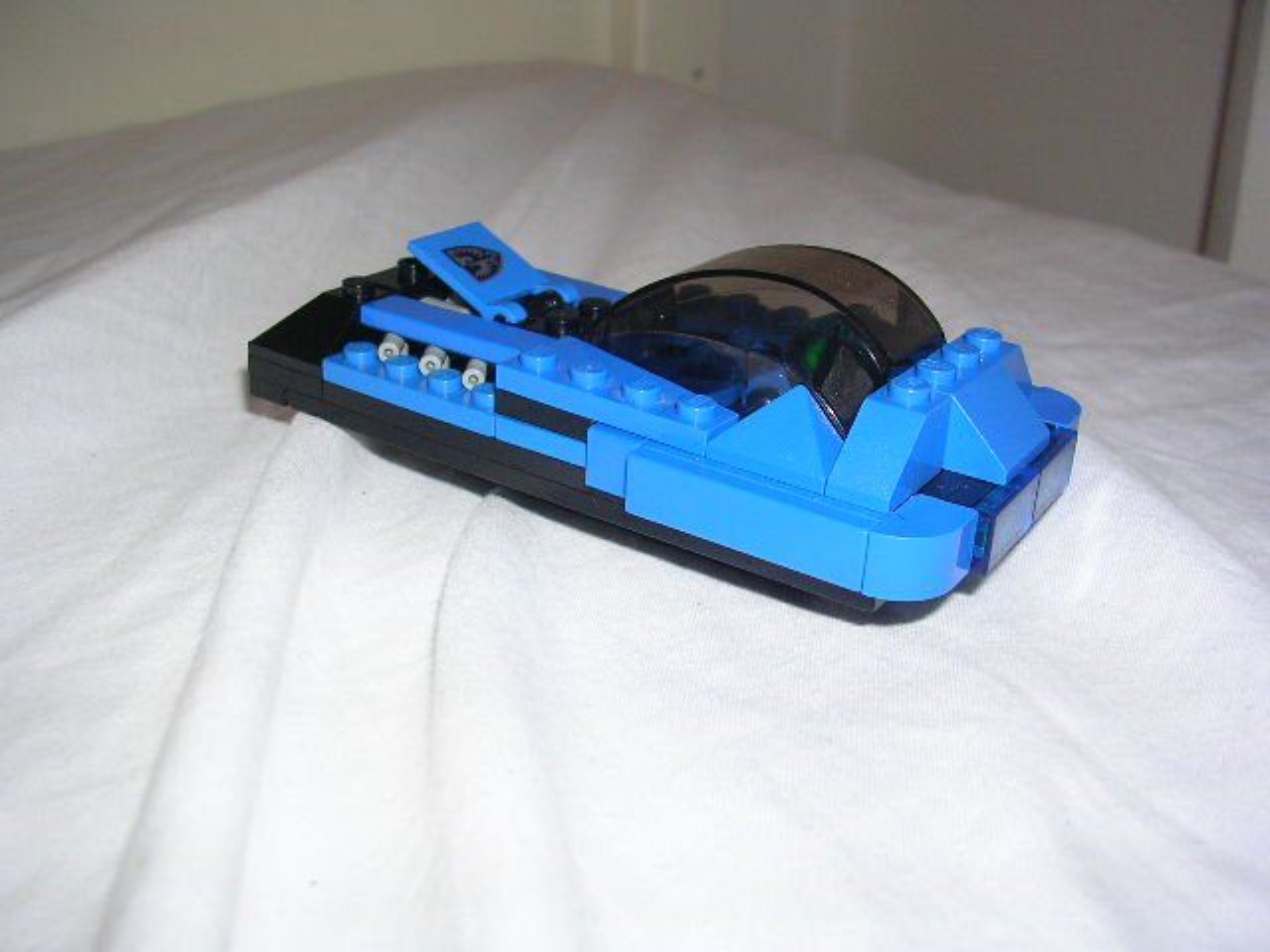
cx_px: 635
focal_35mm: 38
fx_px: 1394
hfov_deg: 49.0
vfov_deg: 37.7
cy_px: 476
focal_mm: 5.8
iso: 50
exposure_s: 1/60.1
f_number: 2.8
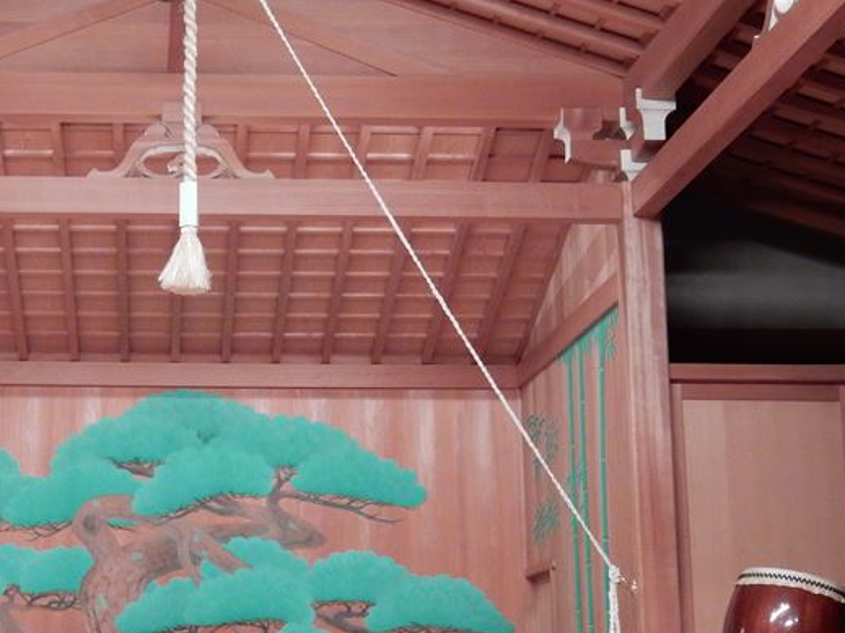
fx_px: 1733
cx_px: 228
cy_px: 335
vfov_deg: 20.7
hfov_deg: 27.1
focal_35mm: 71
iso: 400
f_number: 4
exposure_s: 1/10
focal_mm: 6.4
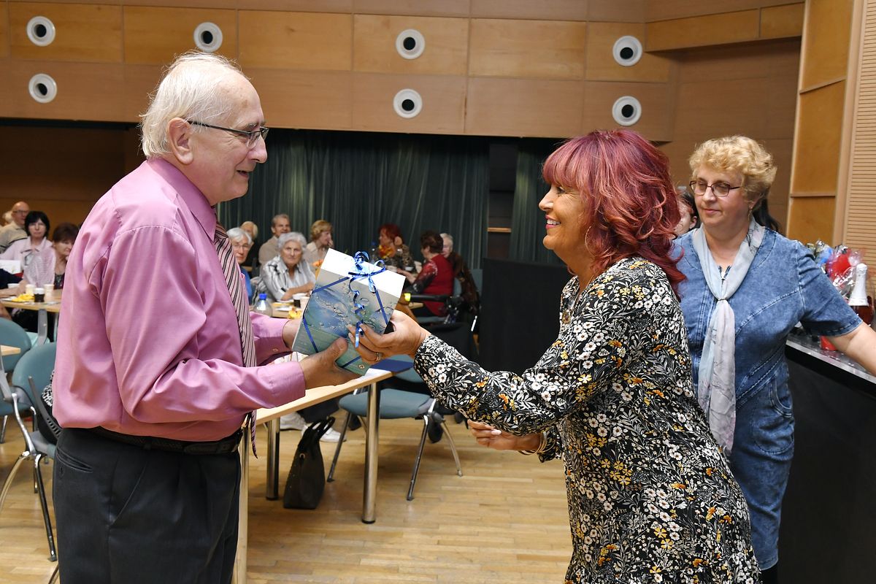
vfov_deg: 36.9
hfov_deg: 53.1
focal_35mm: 36
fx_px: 876
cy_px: 292
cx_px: 438
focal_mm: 24
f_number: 6.3
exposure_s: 1/125
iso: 1600
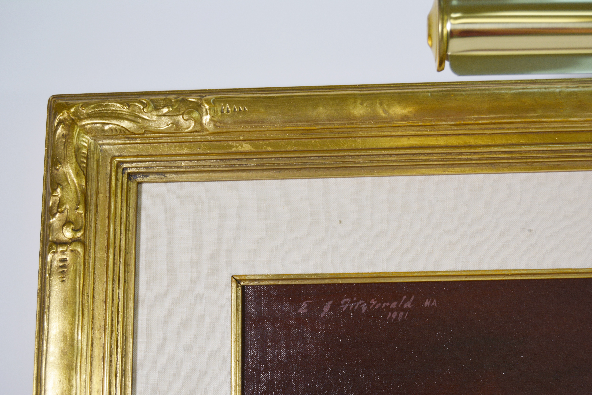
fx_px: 839
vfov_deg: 26.5
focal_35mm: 51
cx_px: 296
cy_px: 198
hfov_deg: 38.9
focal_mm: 34
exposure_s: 1/125
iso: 360
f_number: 5.6
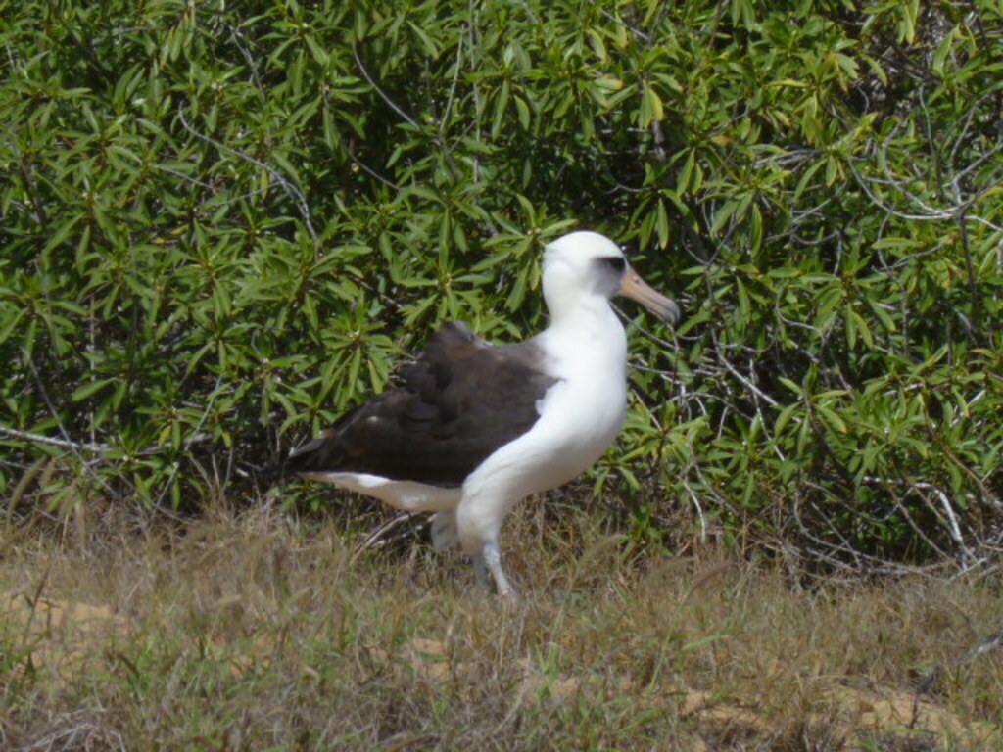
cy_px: 376
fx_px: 12256
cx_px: 502
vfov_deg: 3.5
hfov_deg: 4.7
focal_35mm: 423
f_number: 5.9
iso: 80
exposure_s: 1/500
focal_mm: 40
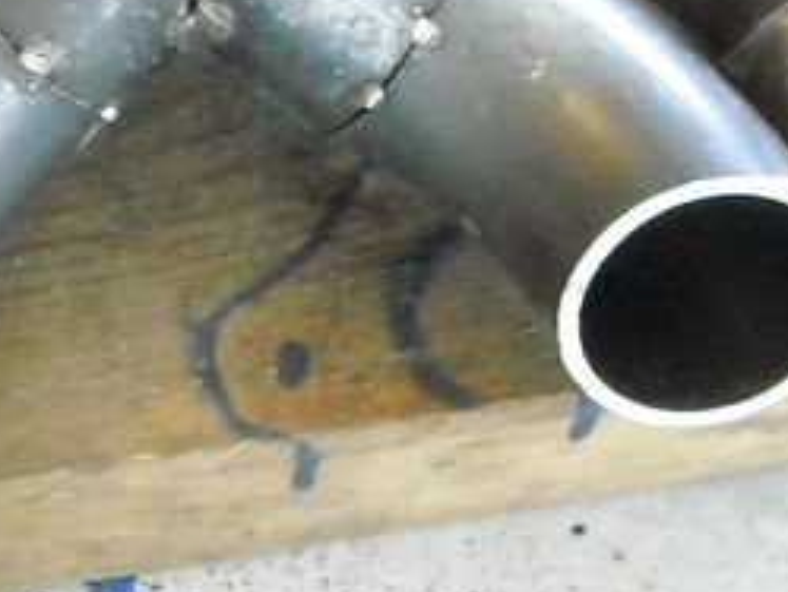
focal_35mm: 90
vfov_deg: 16.2
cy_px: 54
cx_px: 203
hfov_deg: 21.6
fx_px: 2050
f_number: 2.8
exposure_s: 1/22
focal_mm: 5.7
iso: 800
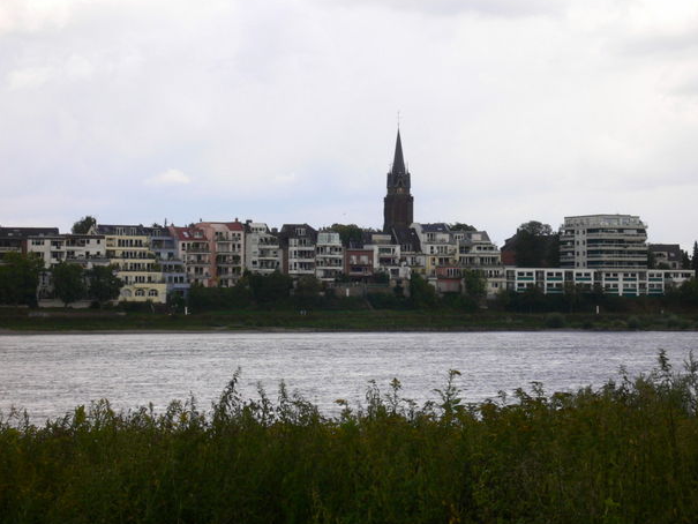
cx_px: 331
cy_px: 260
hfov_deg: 17.7
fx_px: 2239
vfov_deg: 13.3
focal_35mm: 111
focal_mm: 17.4
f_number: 5
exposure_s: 1/200
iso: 80
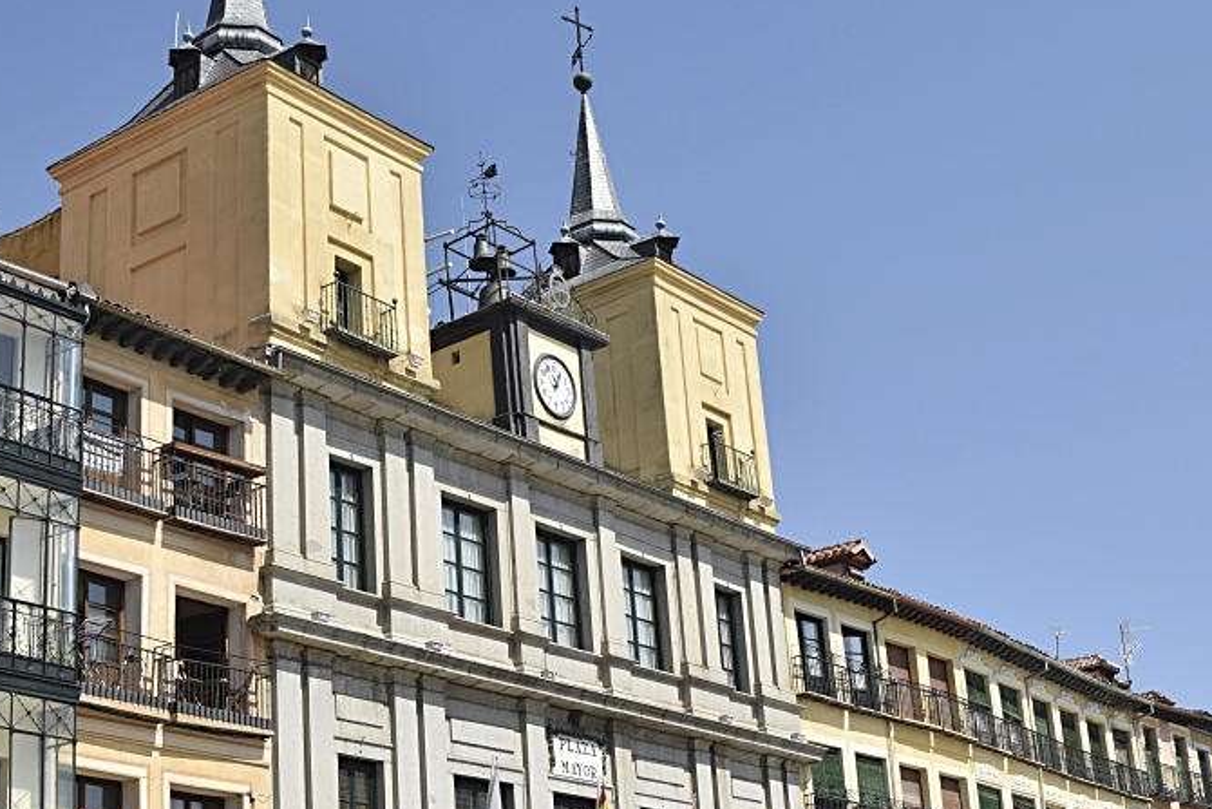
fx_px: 1953
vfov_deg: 23.4
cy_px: 385
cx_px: 573
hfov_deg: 34.5
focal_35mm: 58
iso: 100
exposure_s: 1/1000
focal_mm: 24
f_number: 5
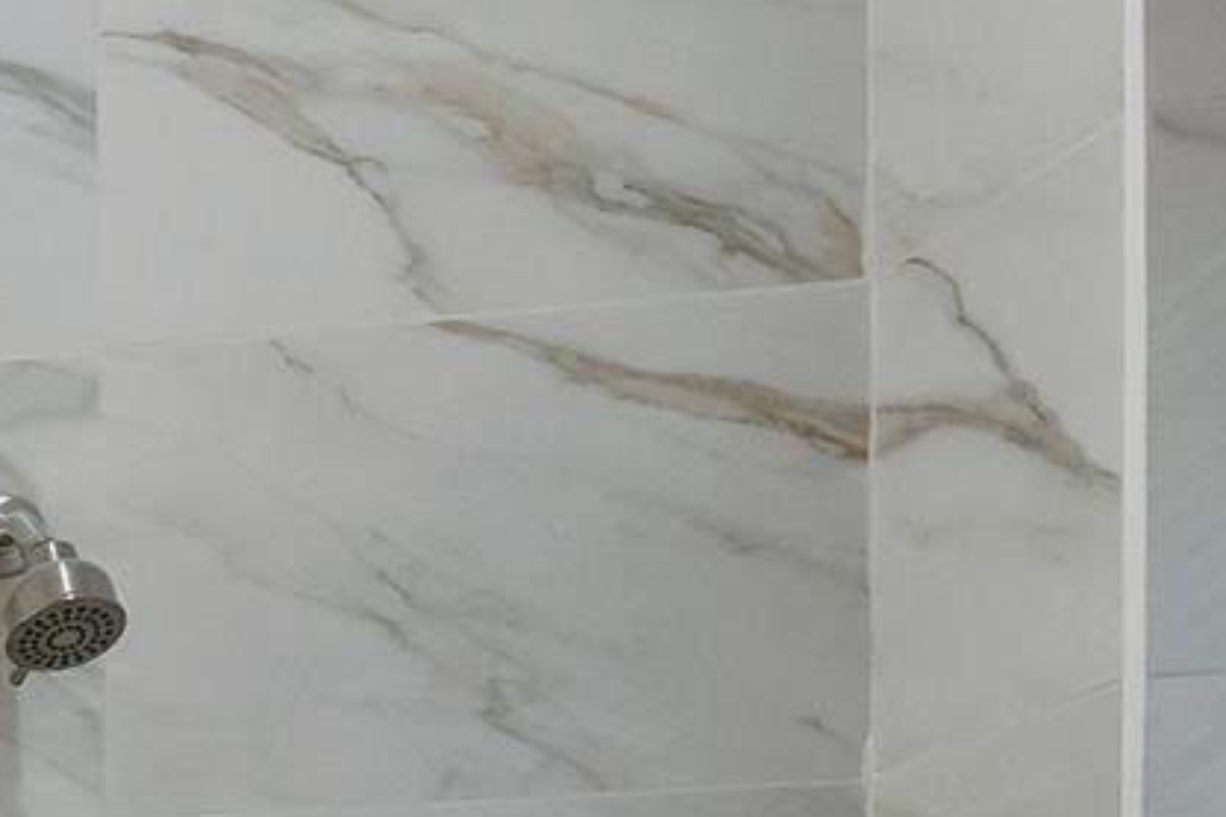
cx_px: -1723
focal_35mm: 78
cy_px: 1553
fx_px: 2656
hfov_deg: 15.0
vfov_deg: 14.8
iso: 800
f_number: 8
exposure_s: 1/50
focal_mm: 13
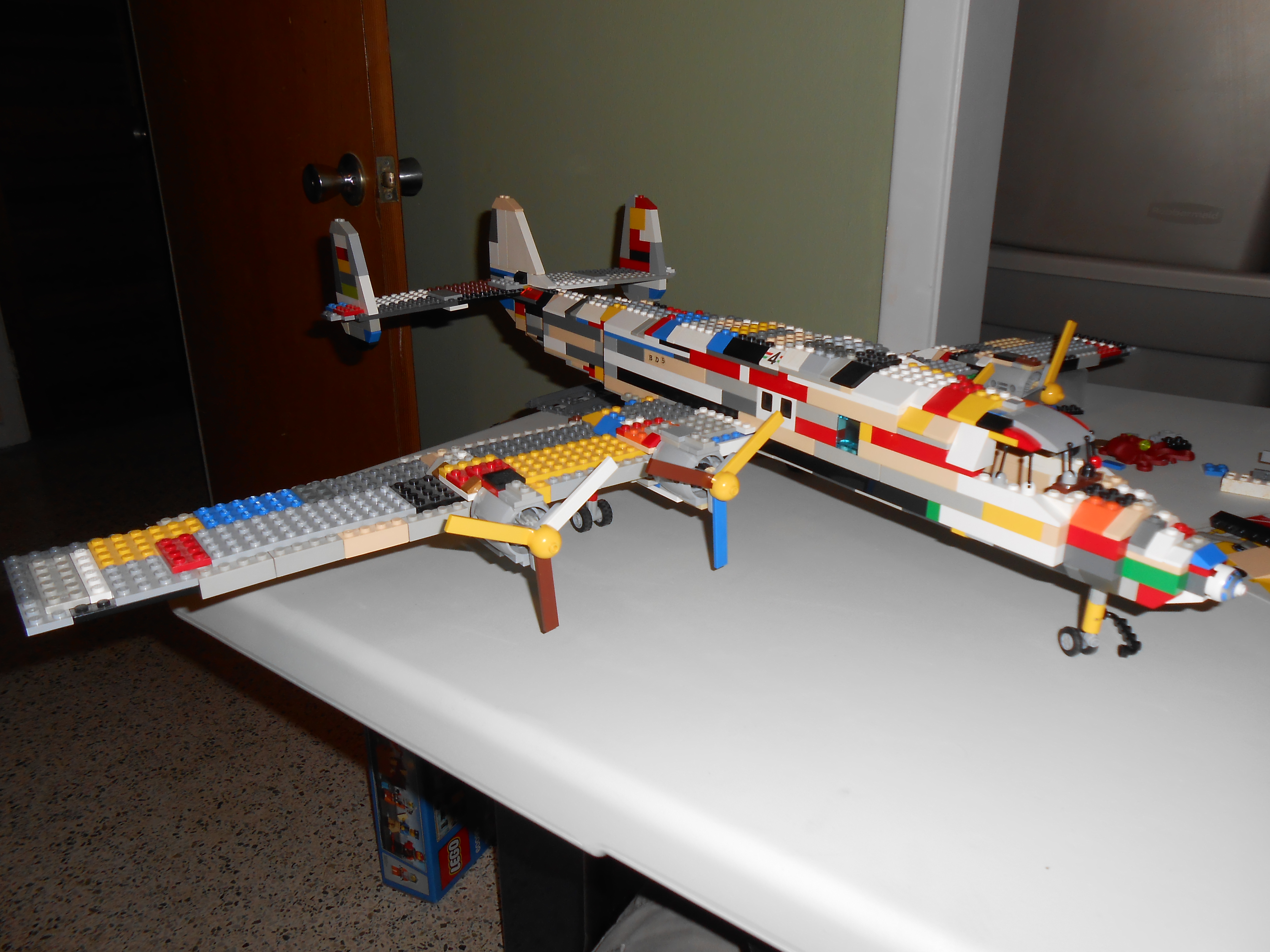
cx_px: 635
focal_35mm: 26
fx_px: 954
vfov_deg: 53.1
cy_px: 476
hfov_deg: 67.3
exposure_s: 1/25
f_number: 3.5
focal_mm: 4.6
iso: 80
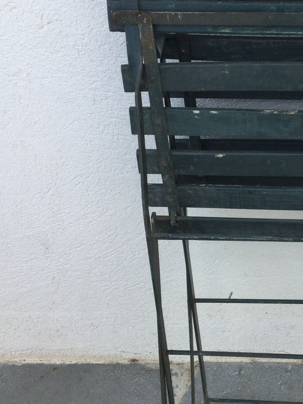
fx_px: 689
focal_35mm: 59
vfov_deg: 32.7
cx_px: 282
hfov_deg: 24.0
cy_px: 189
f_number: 2.4
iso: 25
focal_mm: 3.3
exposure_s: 1/539
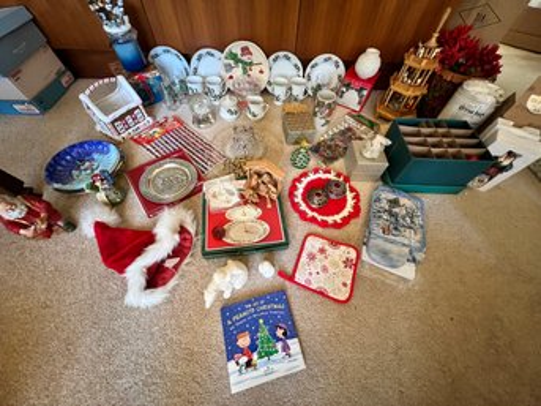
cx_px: 270
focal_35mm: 13
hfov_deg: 106.2
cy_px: 203
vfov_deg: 89.9
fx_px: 203
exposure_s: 1/40
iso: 1000
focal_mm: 1.57
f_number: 1.8
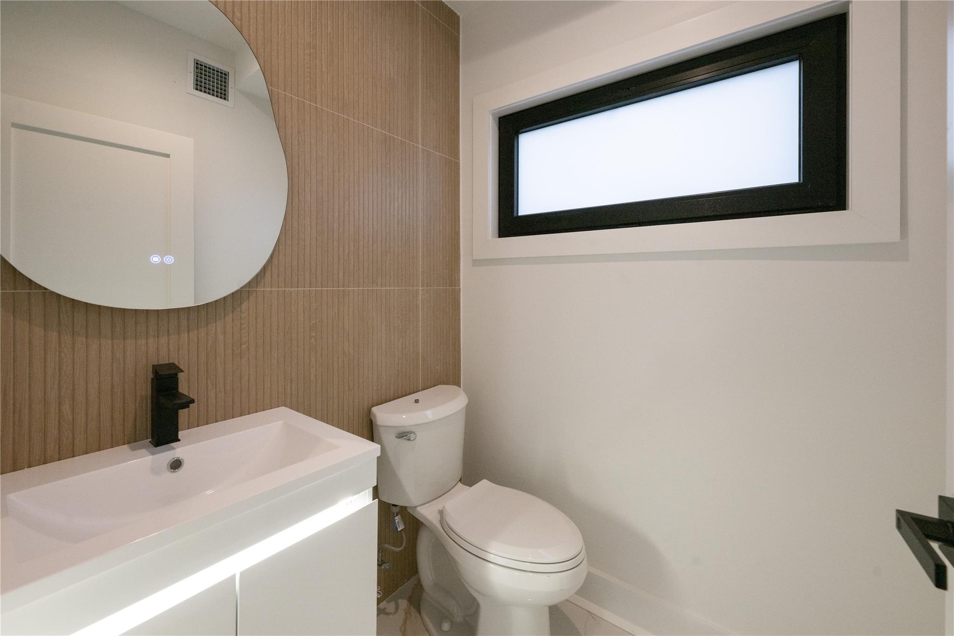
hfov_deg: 104.3
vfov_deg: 81.2
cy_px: 318
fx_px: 371
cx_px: 477
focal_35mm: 14
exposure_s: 1/100
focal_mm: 14
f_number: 8
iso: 400
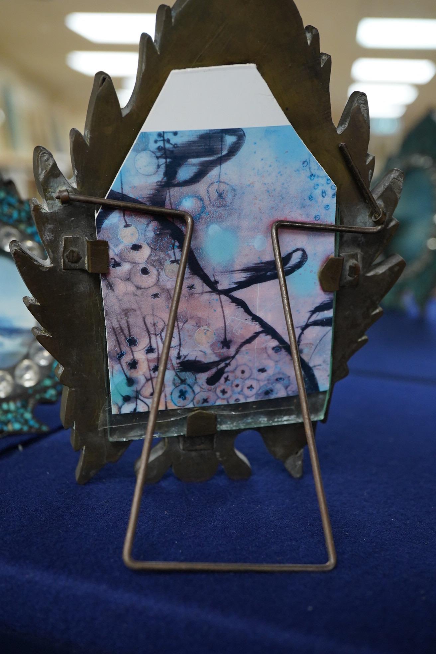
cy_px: 327
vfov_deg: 43.6
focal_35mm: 45
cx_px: 218
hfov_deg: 29.9
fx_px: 817
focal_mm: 30
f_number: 8
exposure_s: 1/125
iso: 1250
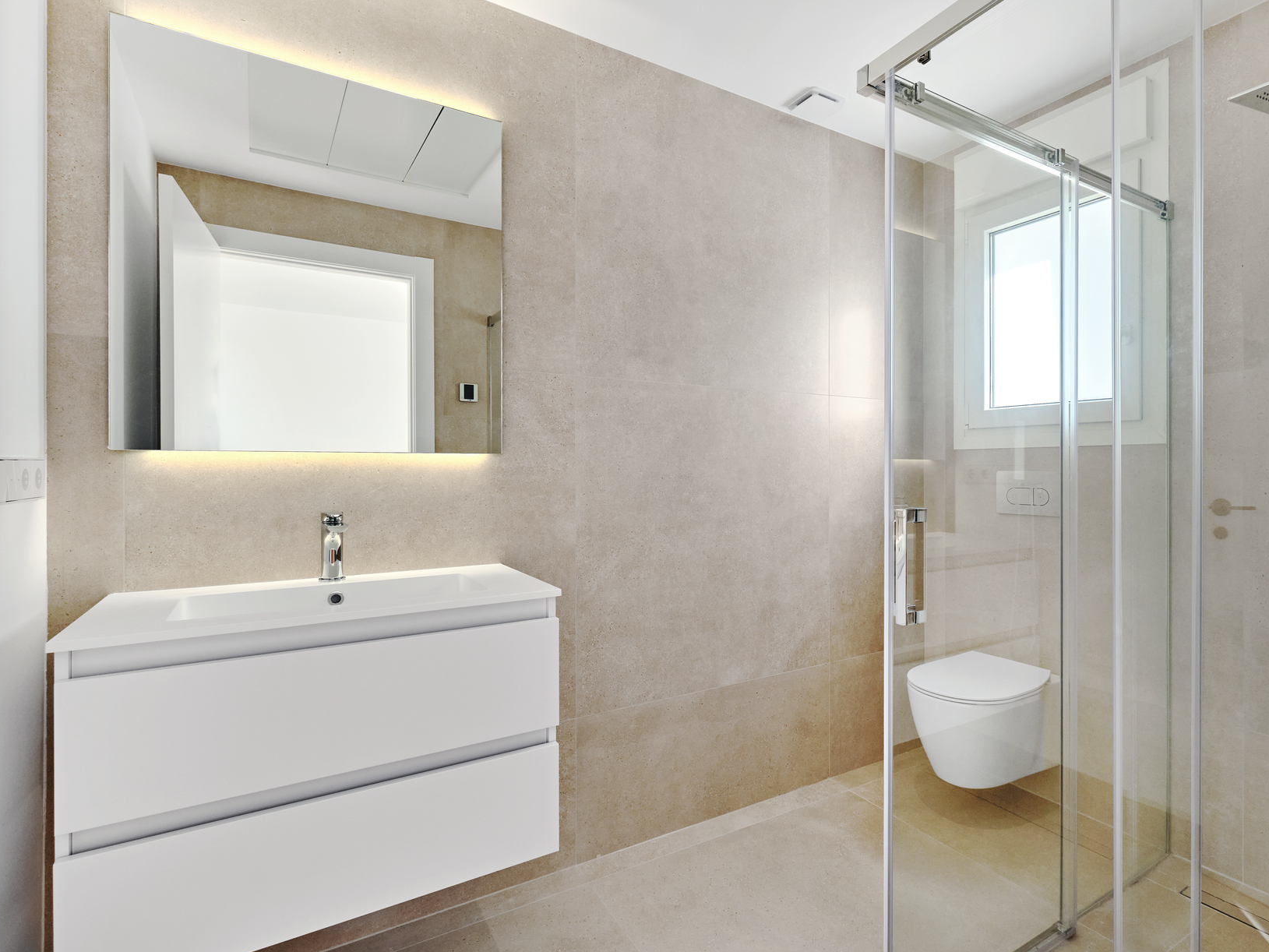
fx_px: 623
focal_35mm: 17
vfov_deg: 74.7
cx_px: 716
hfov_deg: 90.5
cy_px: 460
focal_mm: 10
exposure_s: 1/120
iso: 500
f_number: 5.6
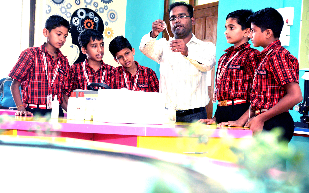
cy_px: 91
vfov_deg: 21.6
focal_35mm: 60
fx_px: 505
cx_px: 153
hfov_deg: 34.0
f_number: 6.3
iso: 2000
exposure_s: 1/60
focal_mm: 58
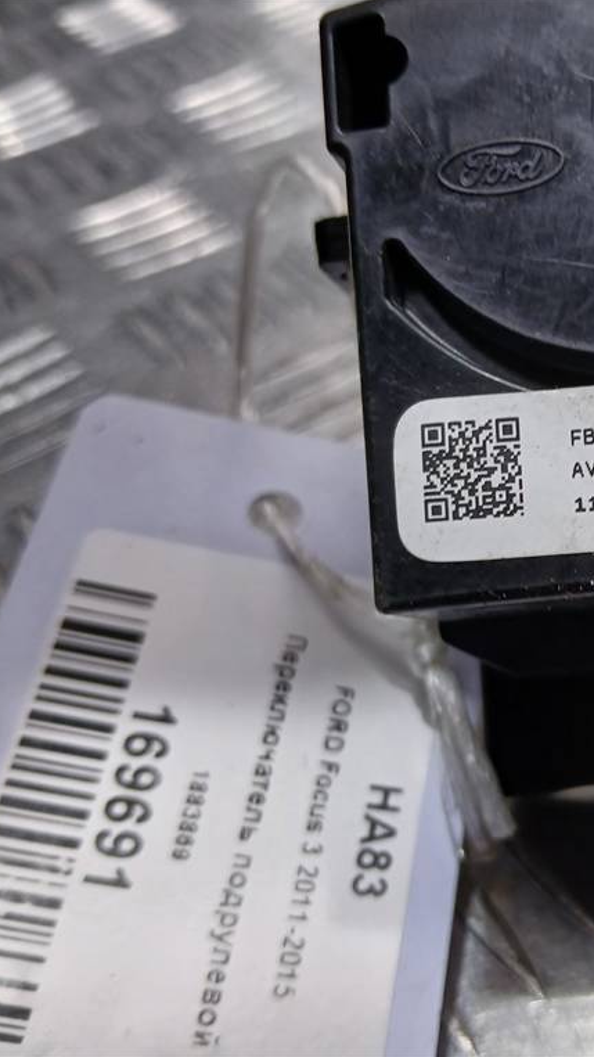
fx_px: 1064
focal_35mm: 38
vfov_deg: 52.8
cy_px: 526
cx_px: 608
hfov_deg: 29.0
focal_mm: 3.98
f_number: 1.8
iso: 20
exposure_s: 1/50
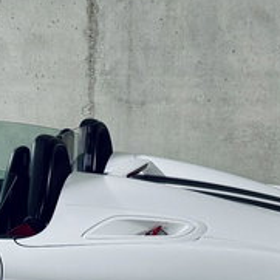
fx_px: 824
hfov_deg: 18.4
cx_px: -45
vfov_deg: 19.3
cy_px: 116
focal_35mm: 90
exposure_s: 1/50
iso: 125
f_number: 1.78
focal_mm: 6.76
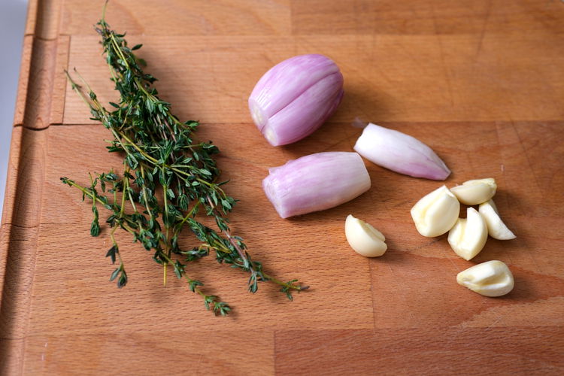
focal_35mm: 45
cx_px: 282
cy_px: 188
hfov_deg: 43.6
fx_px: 705
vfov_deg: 29.9
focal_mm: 30
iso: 125
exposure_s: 1/45
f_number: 2.8
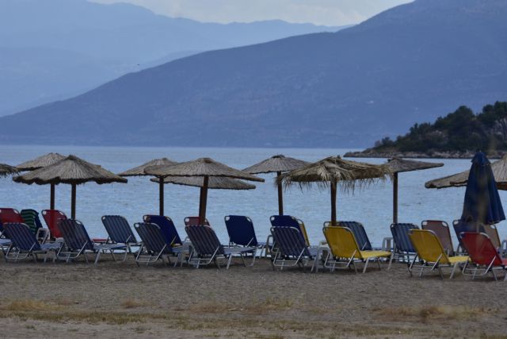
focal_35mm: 202
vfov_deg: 6.8
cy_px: 170
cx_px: 254
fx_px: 2852
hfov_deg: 10.2
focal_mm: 135
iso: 100
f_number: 5.6
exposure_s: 1/640
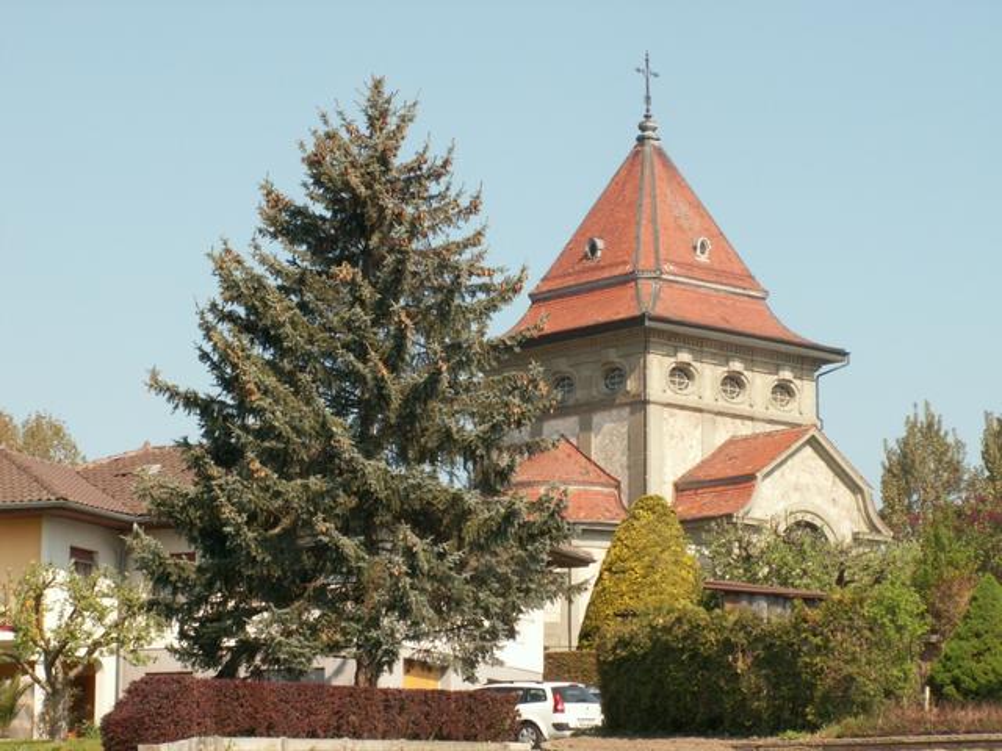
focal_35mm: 111
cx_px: 501
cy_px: 376
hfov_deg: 17.7
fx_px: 3213
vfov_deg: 13.3
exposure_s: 1/100
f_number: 8
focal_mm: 18.16
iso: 50
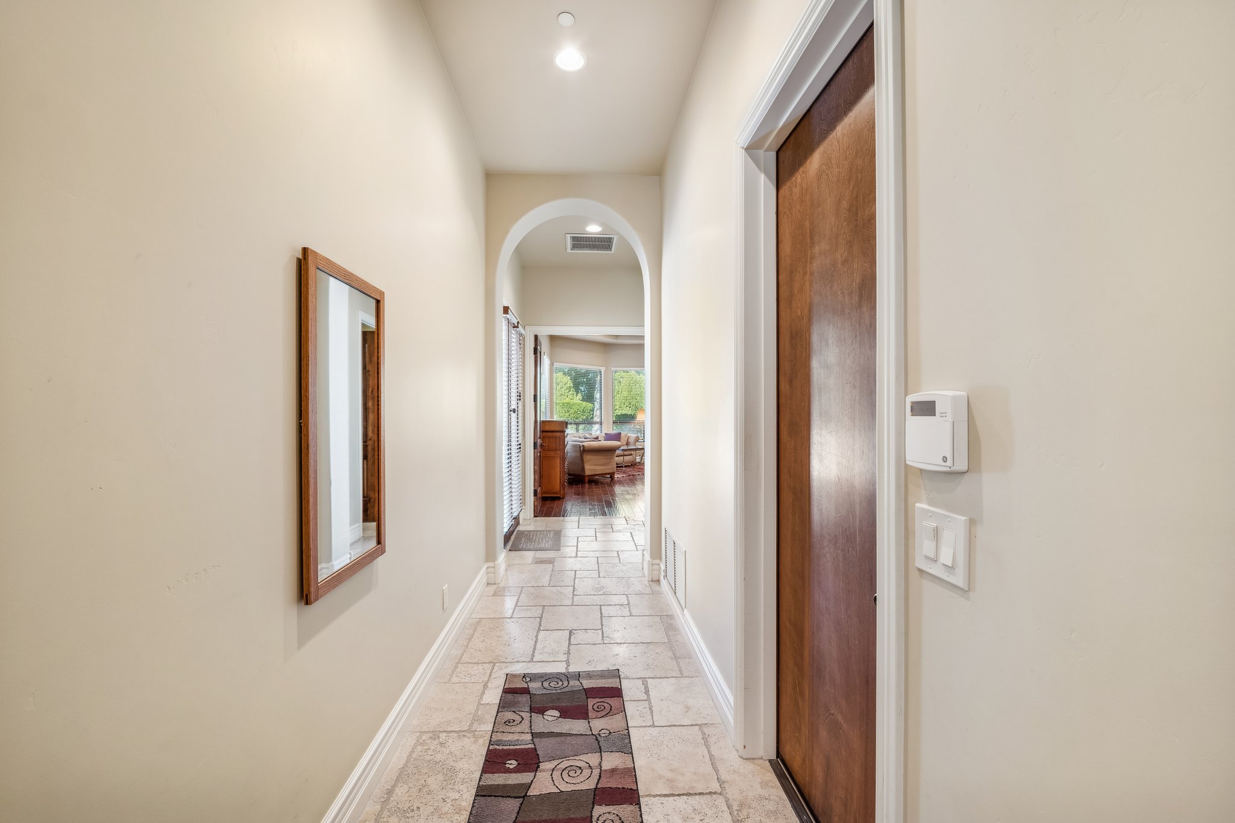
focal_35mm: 14
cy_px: 412
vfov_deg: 81.2
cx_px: 618
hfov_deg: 104.3
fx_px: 480
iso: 400
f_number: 8
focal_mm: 14
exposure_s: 1/3.33
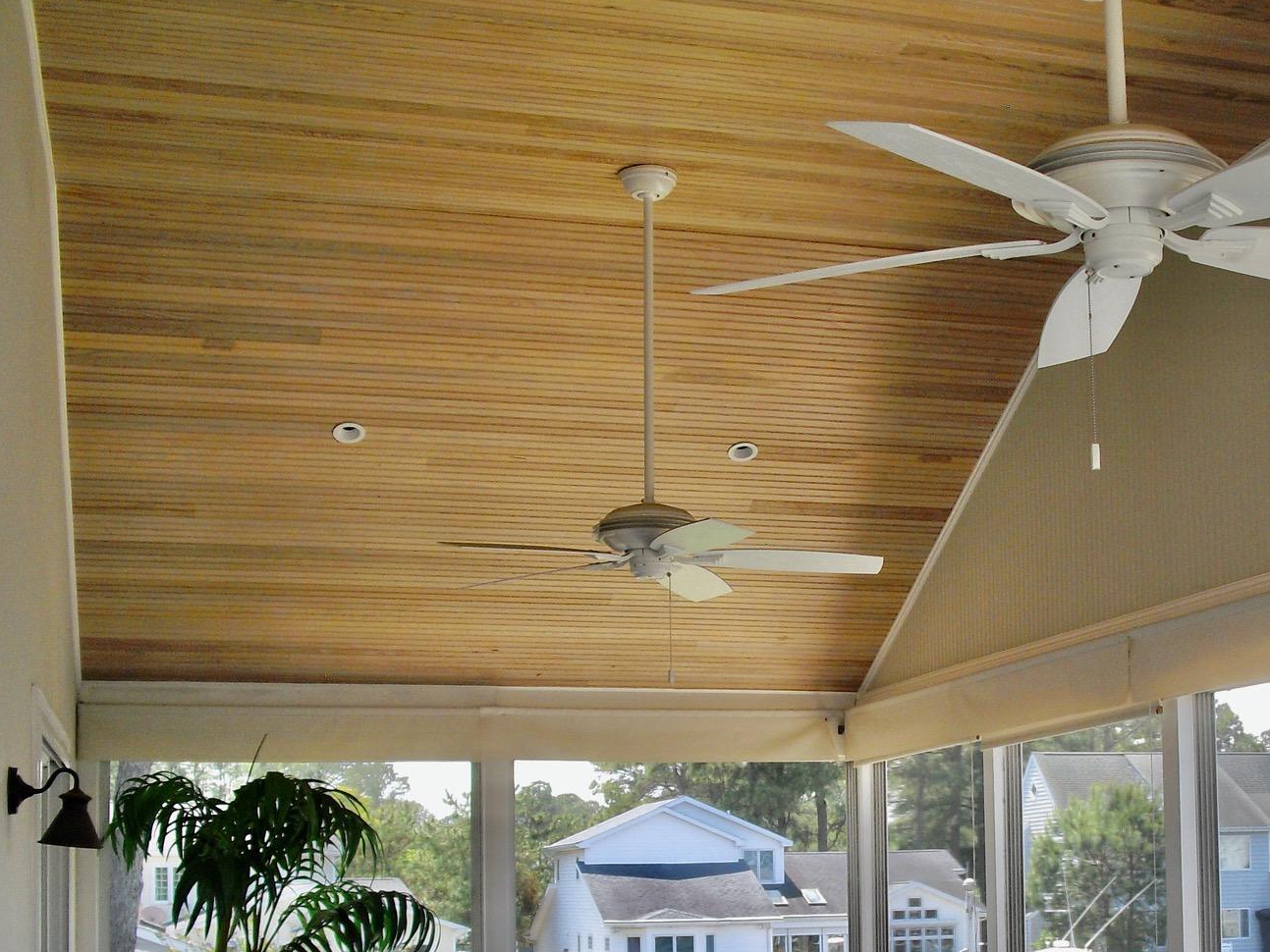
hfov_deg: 33.3
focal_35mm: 57
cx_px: 898
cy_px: 747
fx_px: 2091
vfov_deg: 25.3
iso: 100
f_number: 3.1
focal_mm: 6.3
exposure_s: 1/250
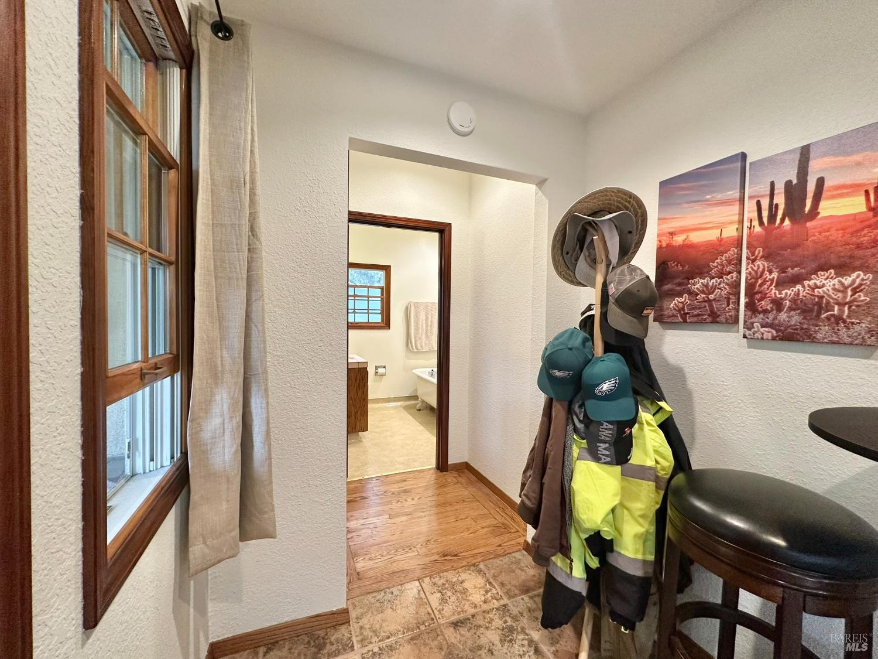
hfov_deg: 102.1
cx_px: 439
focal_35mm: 14
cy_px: 330
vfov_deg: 85.7
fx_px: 355
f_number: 2.2
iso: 200
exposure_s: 1/60
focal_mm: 2.22
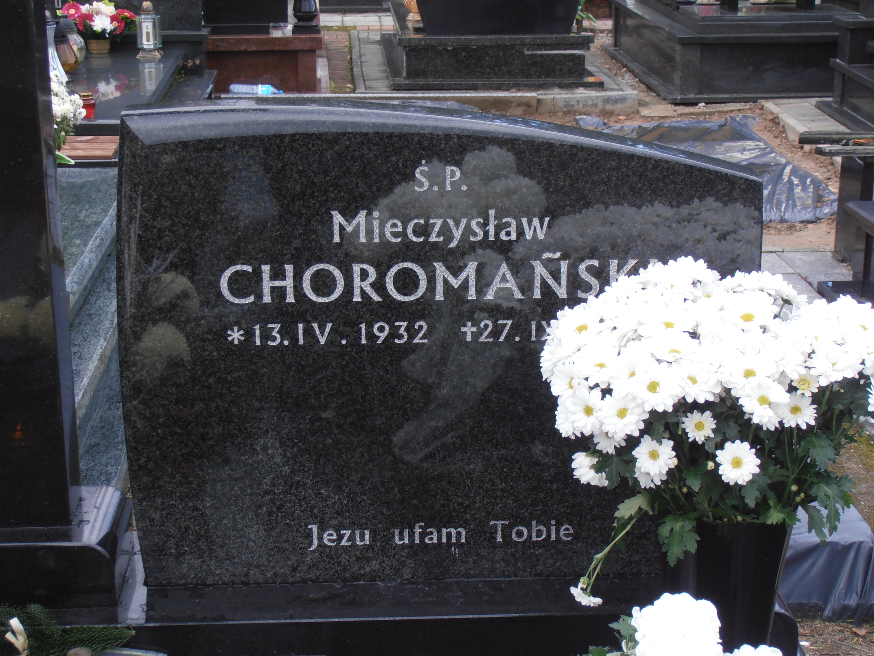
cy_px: 328
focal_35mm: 69
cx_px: 437
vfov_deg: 21.3
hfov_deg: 28.2
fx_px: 1742
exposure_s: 1/50
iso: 80
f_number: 4.8
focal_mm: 12.29
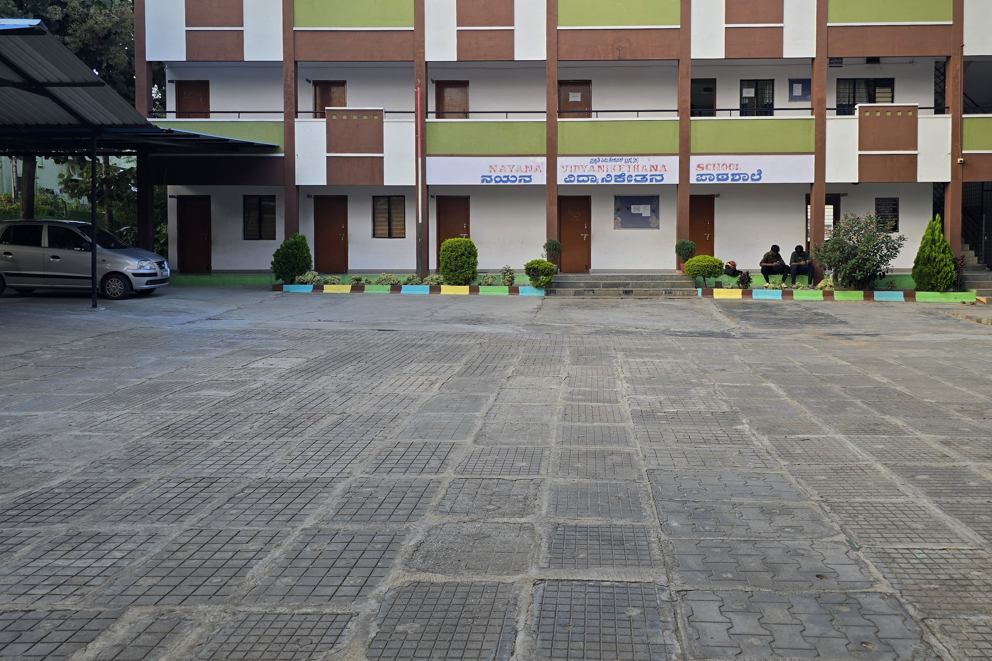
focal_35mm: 30
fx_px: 827
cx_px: 537
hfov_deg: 61.8
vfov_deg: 43.5
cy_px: 278
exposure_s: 1/180
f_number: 1.7
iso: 20
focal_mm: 6.3
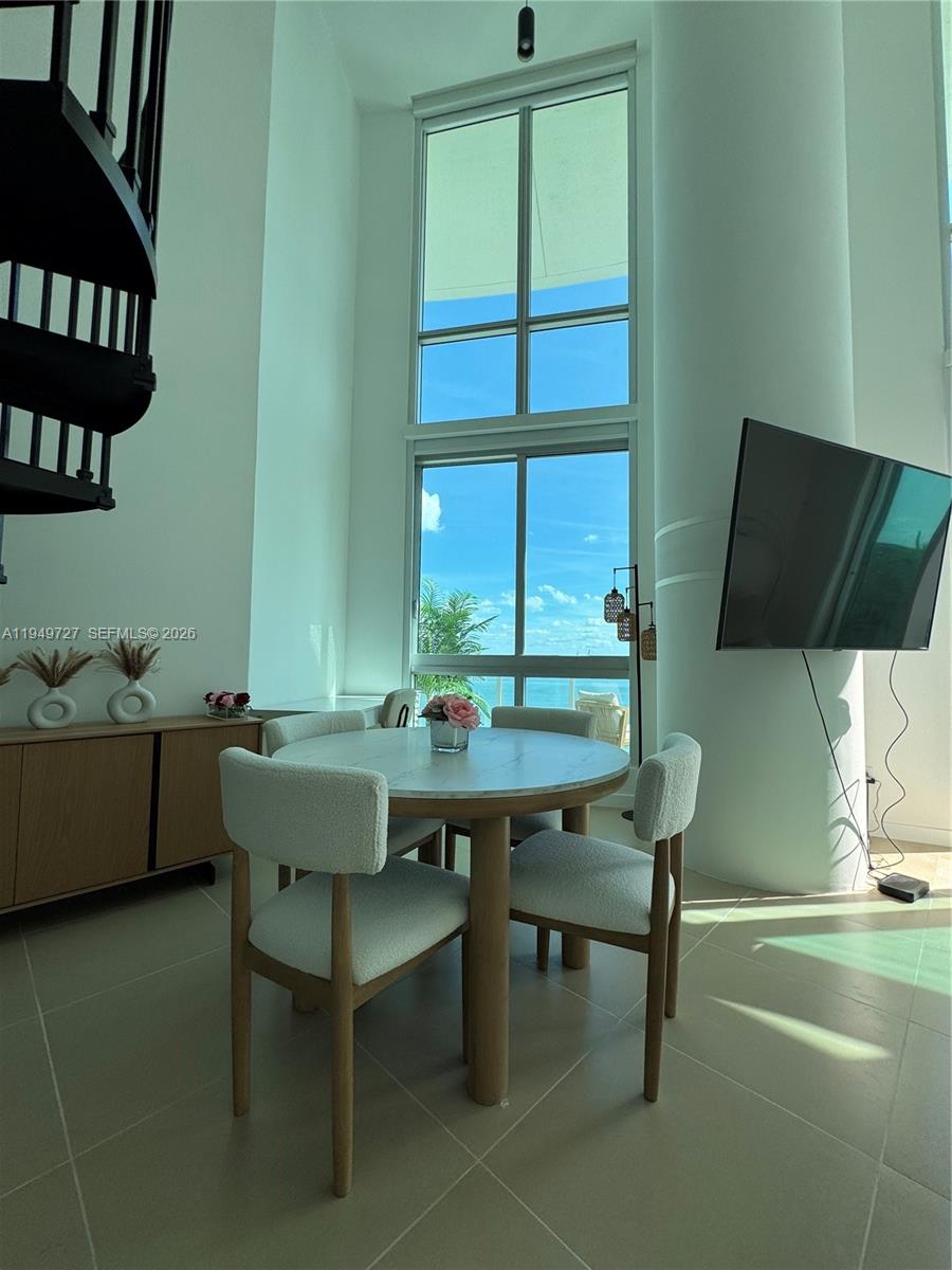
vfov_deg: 102.1
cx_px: 476
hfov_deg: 85.7
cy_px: 635
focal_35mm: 14
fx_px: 513
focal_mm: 2.22
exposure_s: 1/956
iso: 40
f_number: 2.2
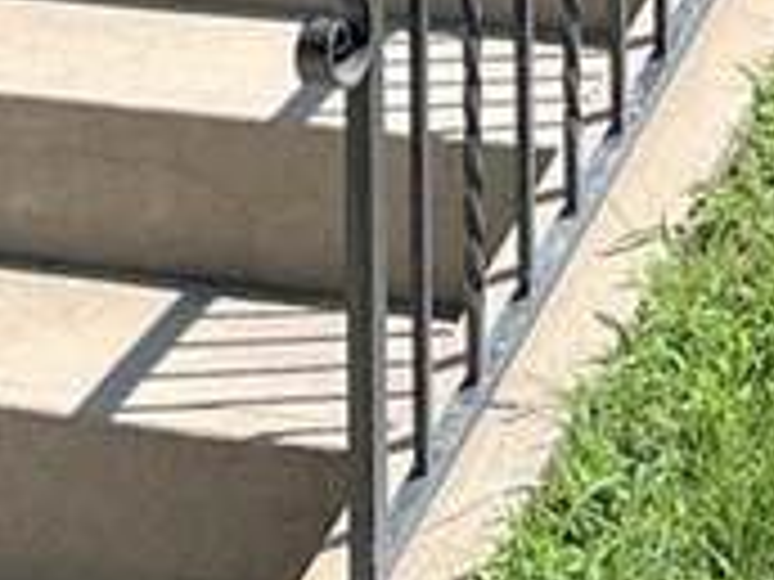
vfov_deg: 7.1
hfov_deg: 10.2
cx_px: 608
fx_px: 4338
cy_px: -958
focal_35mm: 194
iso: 50
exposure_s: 1/2137
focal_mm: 5.1
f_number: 1.6
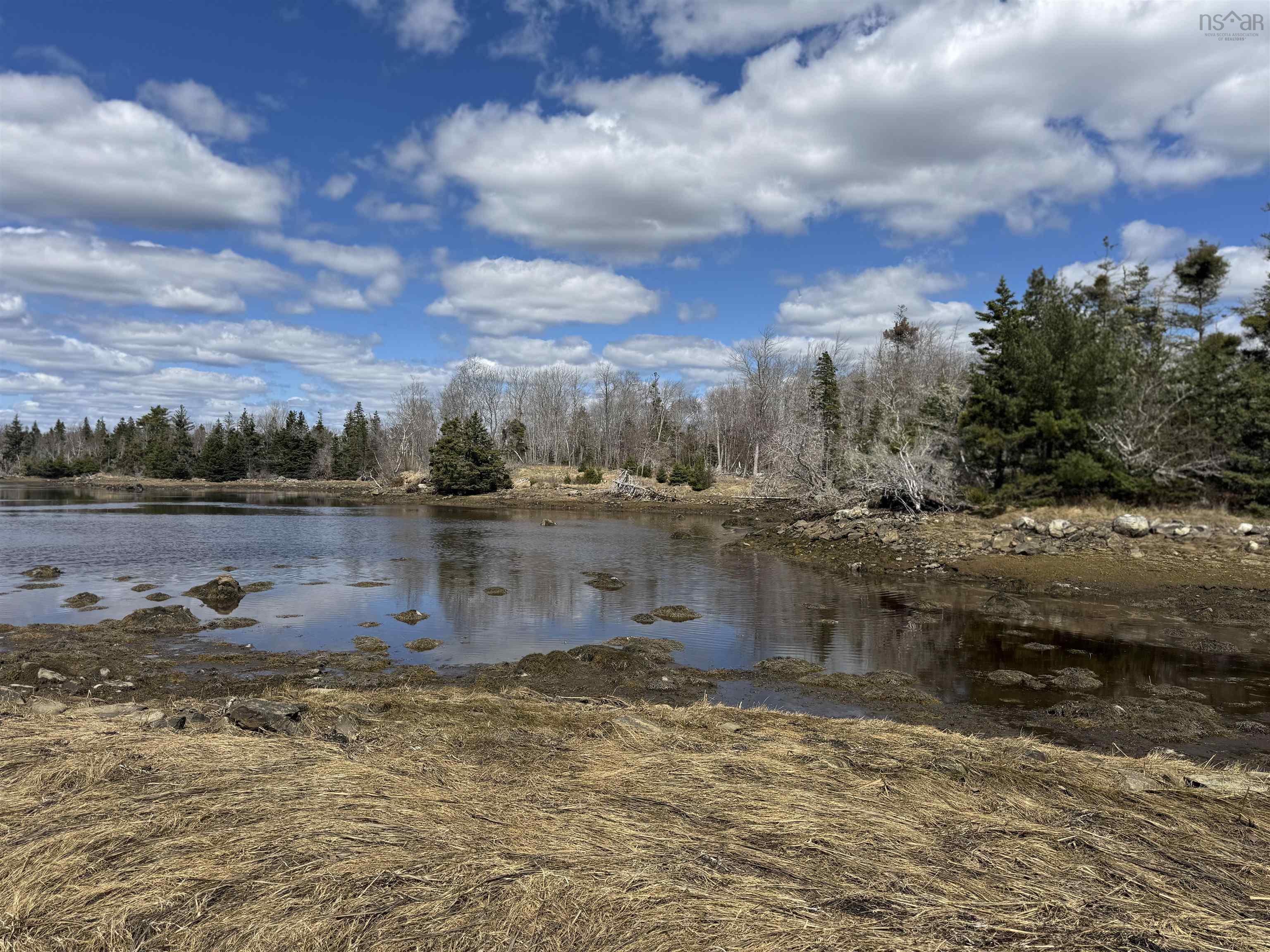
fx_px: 881
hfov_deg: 71.6
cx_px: 635
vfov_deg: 56.8
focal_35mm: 24
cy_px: 476
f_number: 1.78
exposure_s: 1/7092
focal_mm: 6.76
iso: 80
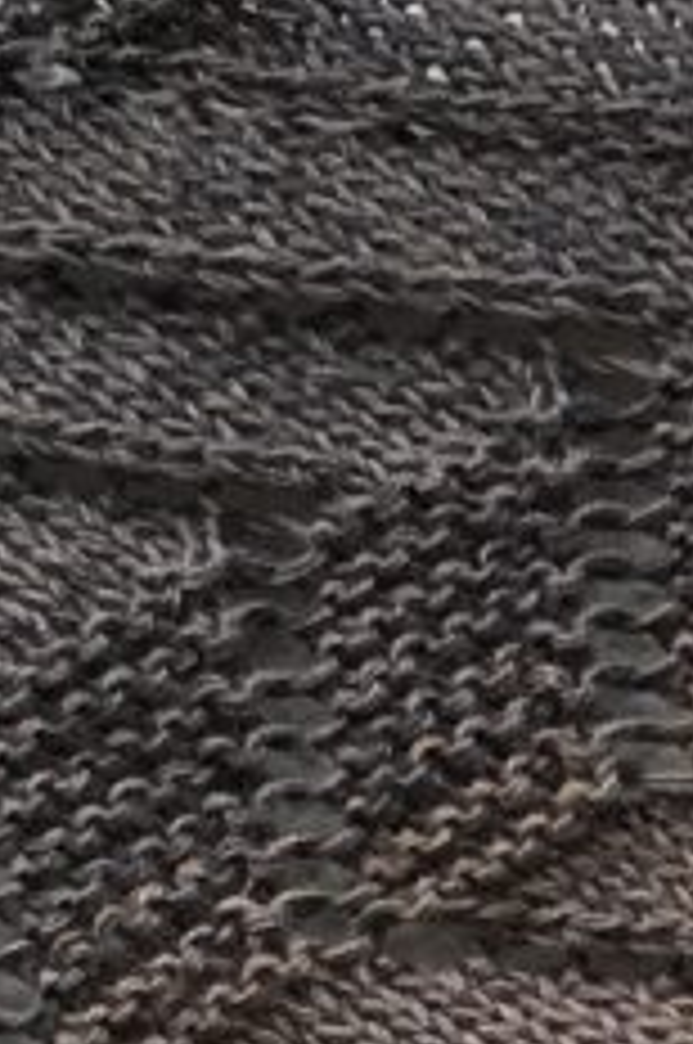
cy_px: 1863
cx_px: 1710
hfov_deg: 6.5
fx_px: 5792
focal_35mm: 200
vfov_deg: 9.8
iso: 25
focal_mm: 4.15
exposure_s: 1/175
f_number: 2.2
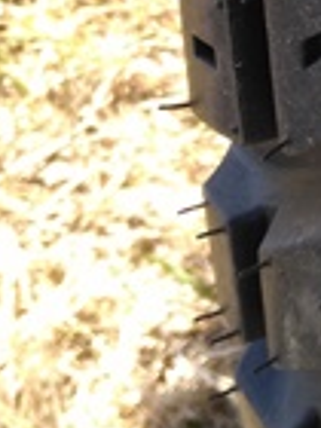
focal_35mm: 125
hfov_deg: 11.0
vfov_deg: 14.9
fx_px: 1546
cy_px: -168
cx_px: 590
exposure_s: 1/169
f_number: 2
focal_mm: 2.96
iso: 100
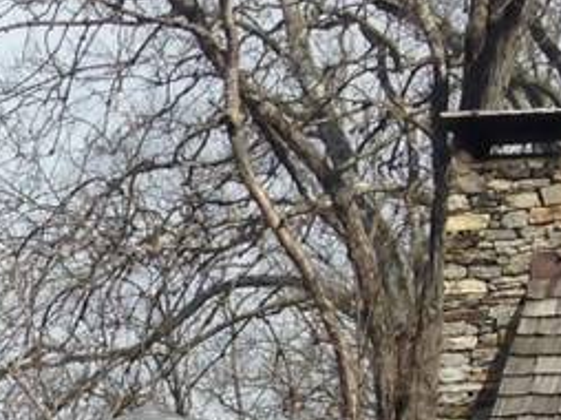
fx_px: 3368
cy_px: 1094
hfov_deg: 8.9
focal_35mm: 208
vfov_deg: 6.7
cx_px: -616
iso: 50
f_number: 2.4
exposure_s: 1/2008
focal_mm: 4.12
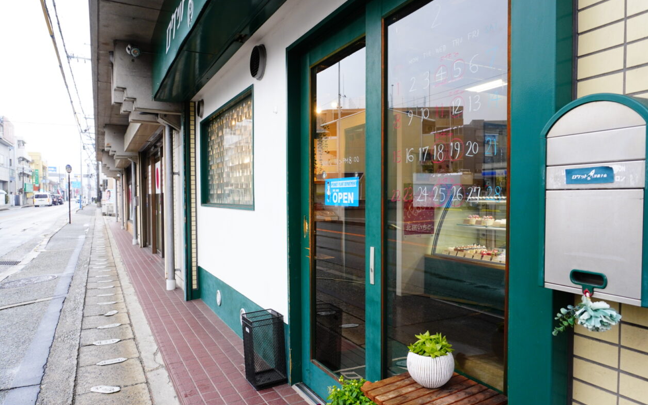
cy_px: 215
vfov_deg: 49.2
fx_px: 441
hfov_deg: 72.5
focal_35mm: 25
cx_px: 322
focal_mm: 16
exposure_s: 1/125
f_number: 5.6
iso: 400
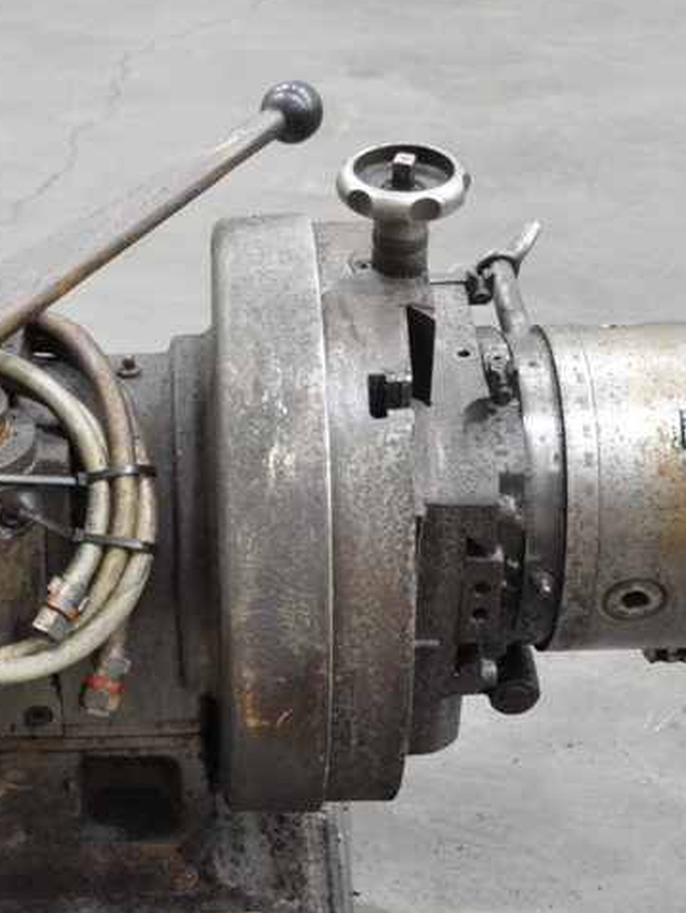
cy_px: 607
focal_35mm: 74
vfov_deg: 26.2
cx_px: 109
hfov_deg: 19.6
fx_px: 1954
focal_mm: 24
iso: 3200
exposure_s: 1/30
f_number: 3.8
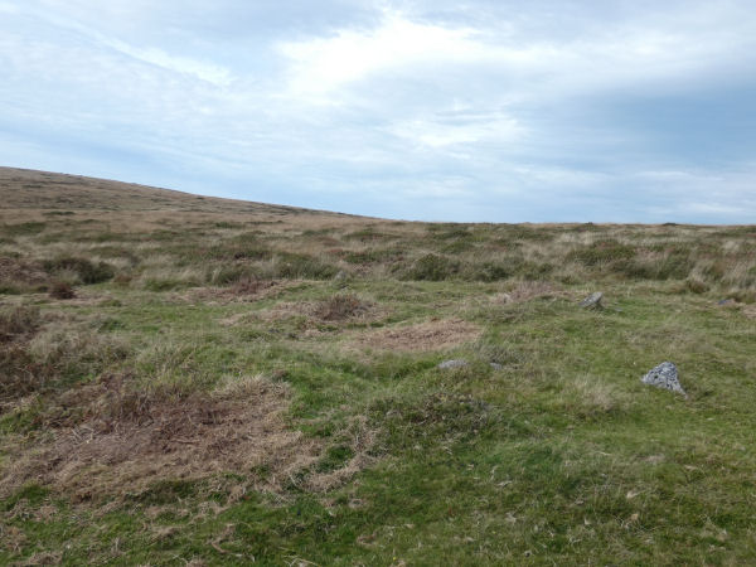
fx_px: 764
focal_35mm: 35
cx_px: 378
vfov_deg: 40.7
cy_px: 284
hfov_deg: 52.6
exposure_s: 1/500
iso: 80
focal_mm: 6.2
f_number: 3.4
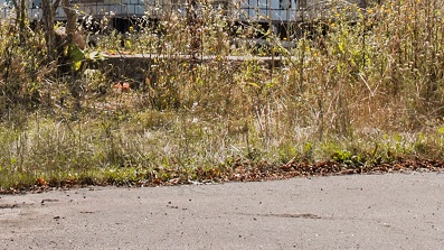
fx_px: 1942
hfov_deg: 12.9
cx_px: 47
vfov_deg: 7.1
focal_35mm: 165
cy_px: -205
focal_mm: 32
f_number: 9
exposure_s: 1/320
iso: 100
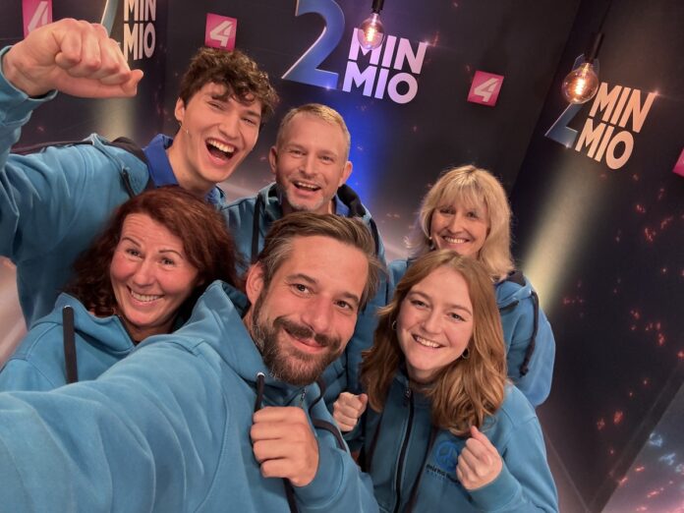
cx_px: 342
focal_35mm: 23
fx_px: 454
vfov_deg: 58.9
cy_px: 256
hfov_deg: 73.9
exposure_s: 1/60
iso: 200
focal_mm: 2.69
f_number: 1.9
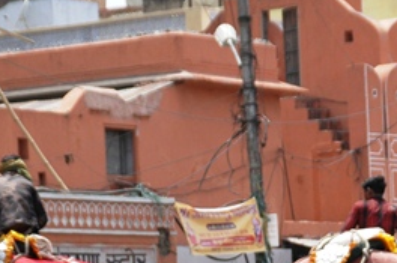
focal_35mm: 273
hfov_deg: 7.6
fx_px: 3007
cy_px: 311
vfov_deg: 5.0
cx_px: 205
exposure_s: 1/320
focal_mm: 75
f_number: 9
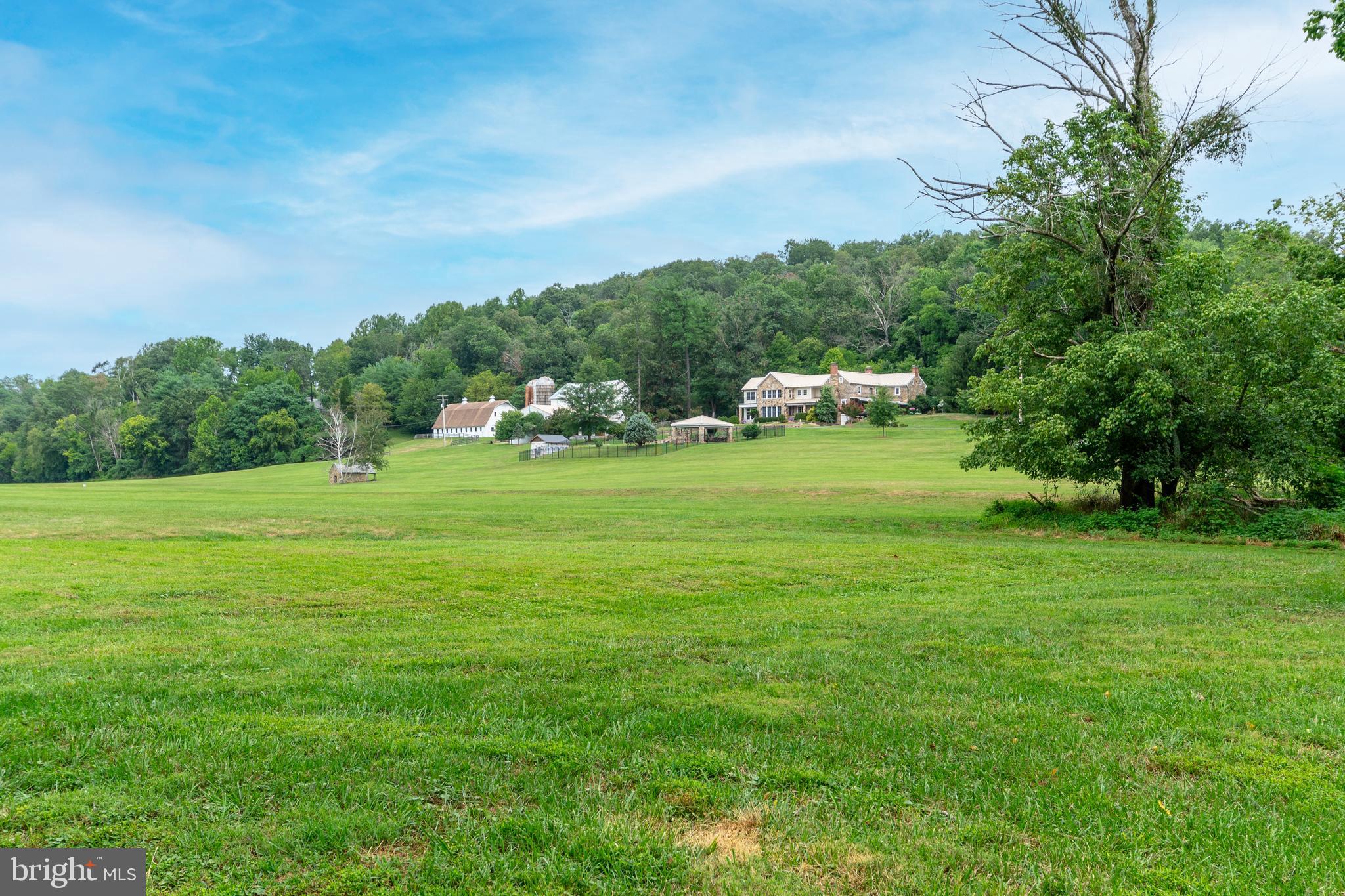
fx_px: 1345
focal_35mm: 36
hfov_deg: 53.1
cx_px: 672
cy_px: 448
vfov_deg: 36.9
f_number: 8
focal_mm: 24
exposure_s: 1/250
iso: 250
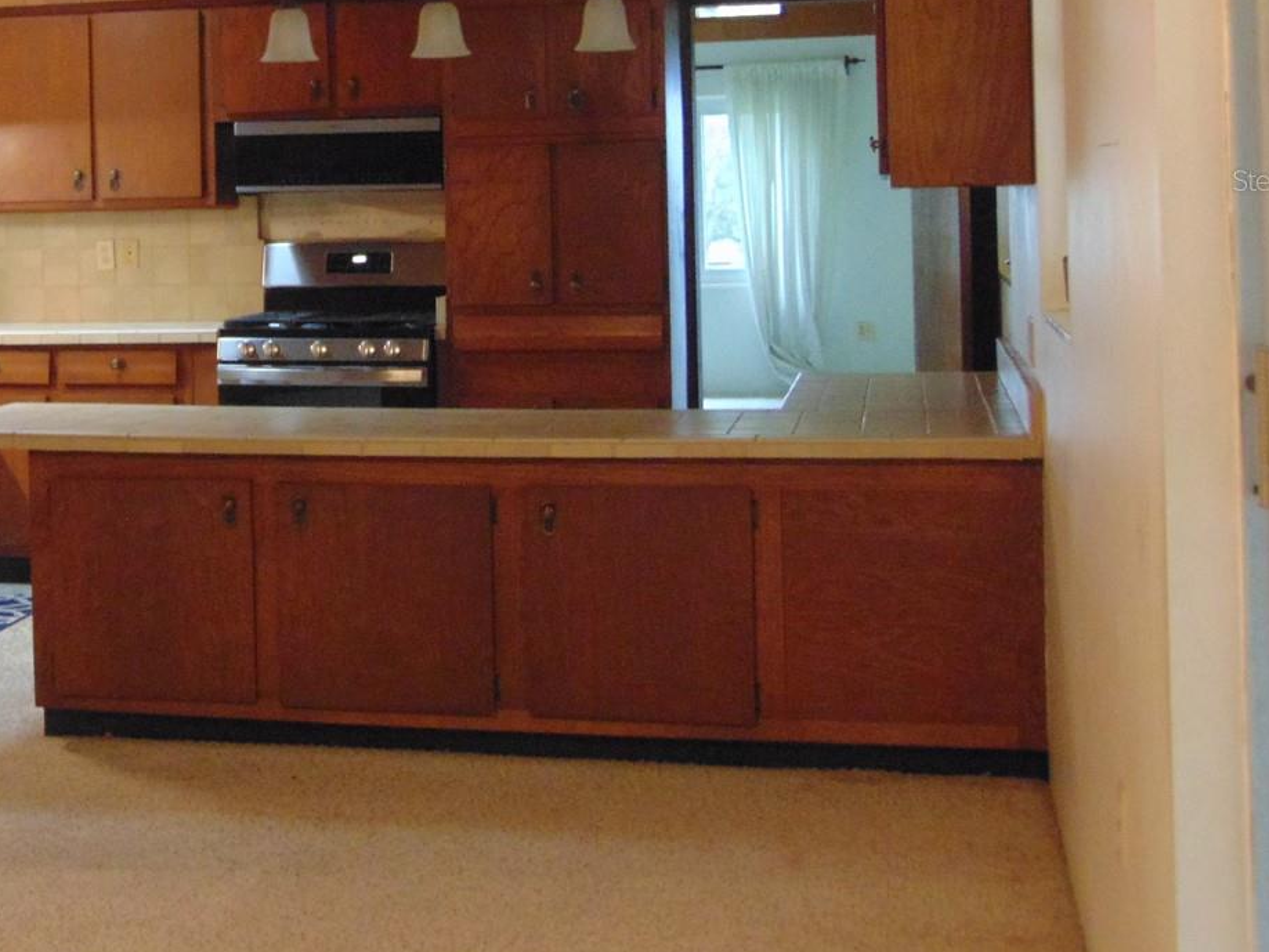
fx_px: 2237
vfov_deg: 23.7
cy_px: 180
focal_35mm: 61
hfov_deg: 30.9
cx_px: 257
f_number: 3.2
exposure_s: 1/13
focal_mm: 6.3
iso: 400
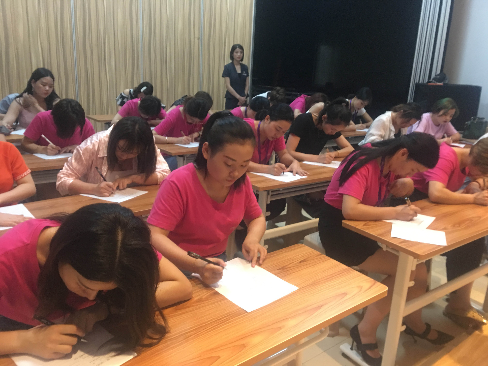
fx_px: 409
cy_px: 183
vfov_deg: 48.2
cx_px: 244
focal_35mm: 29
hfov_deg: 61.7
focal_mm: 4.15
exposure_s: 1/10
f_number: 2.2
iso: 80
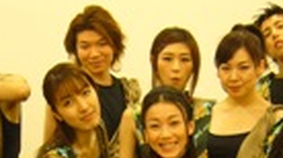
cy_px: 289
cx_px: 120
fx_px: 936
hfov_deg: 17.2
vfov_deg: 9.2
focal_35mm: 125
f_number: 2.8
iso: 100
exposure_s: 1/15
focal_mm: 5.8
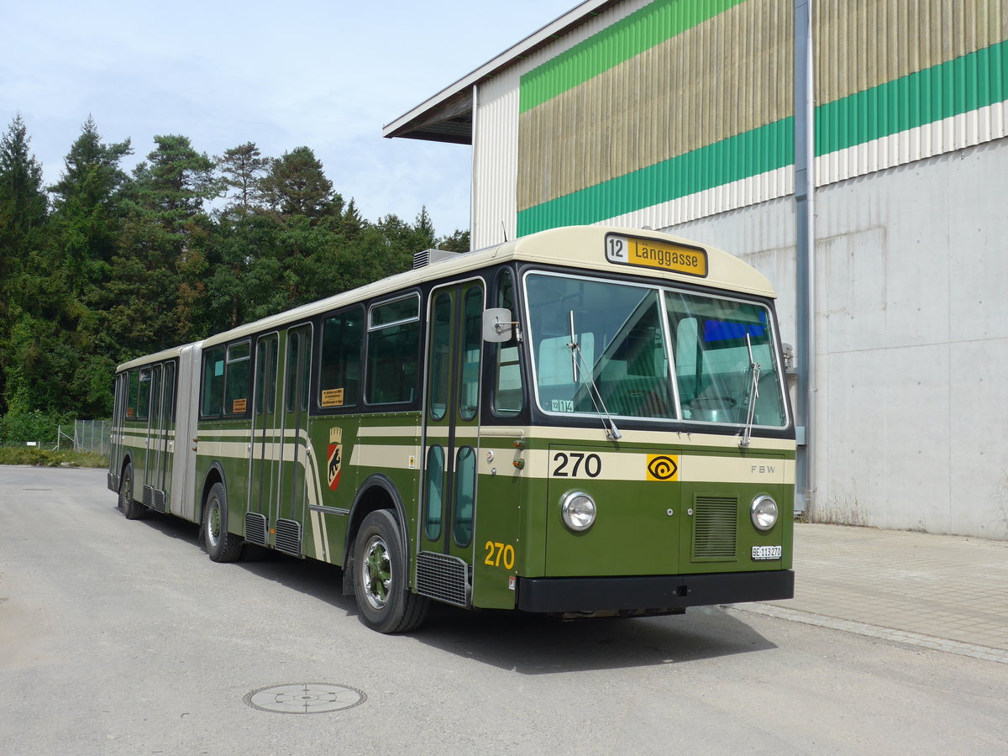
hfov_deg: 51.4
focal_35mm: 36
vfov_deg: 39.7
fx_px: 1048
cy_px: 378
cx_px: 504
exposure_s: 1/2000
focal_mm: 7.5
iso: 80
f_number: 2.8
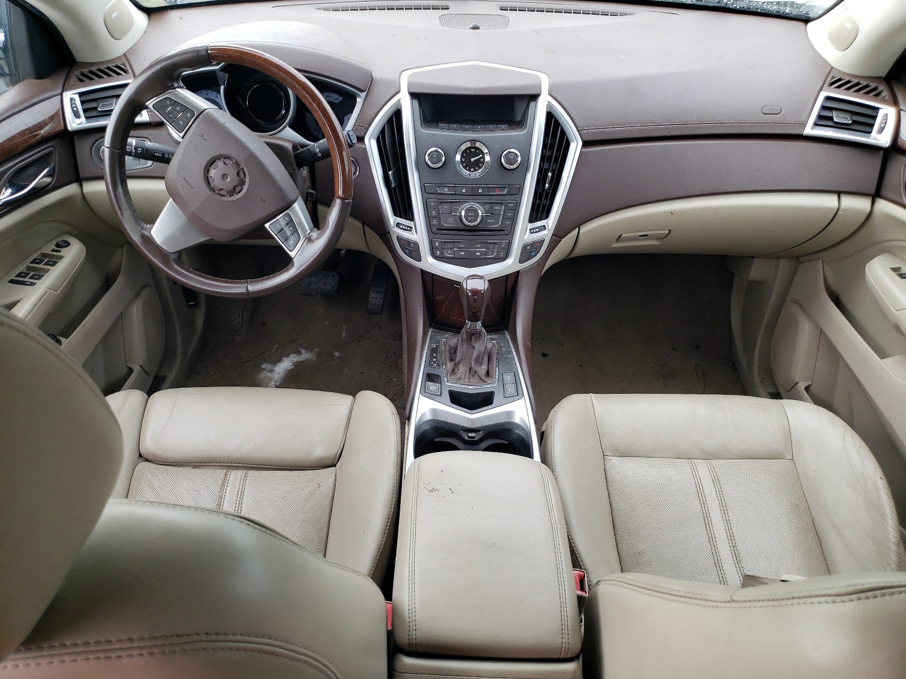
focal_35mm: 26
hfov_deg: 67.3
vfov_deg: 53.1
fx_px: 680
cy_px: 340
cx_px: 453
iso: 50
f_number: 1.5
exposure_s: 1/122
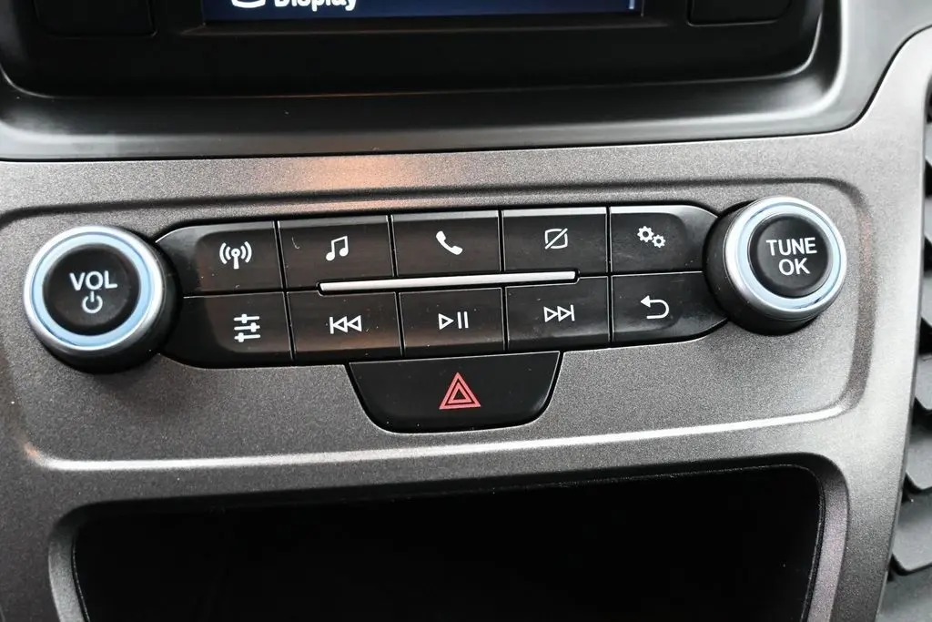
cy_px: 311
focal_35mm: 38
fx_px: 971
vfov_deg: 35.5
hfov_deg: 51.3
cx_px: 466
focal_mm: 25
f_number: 4.2
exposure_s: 1/125
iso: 3200
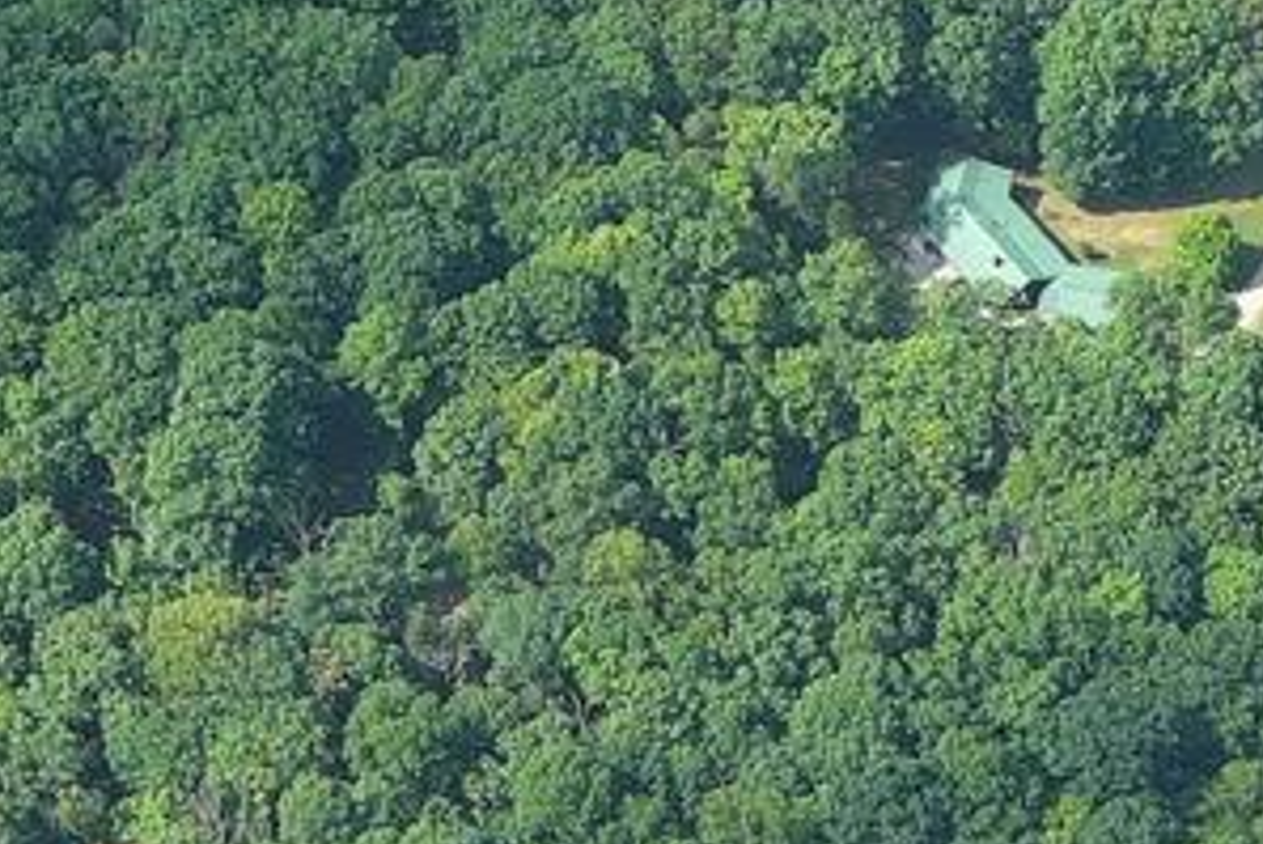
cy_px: -108
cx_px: 1280
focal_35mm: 199
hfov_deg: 10.2
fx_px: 6985
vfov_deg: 6.9
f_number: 2.8
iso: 100
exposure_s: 1/393
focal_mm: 10.57
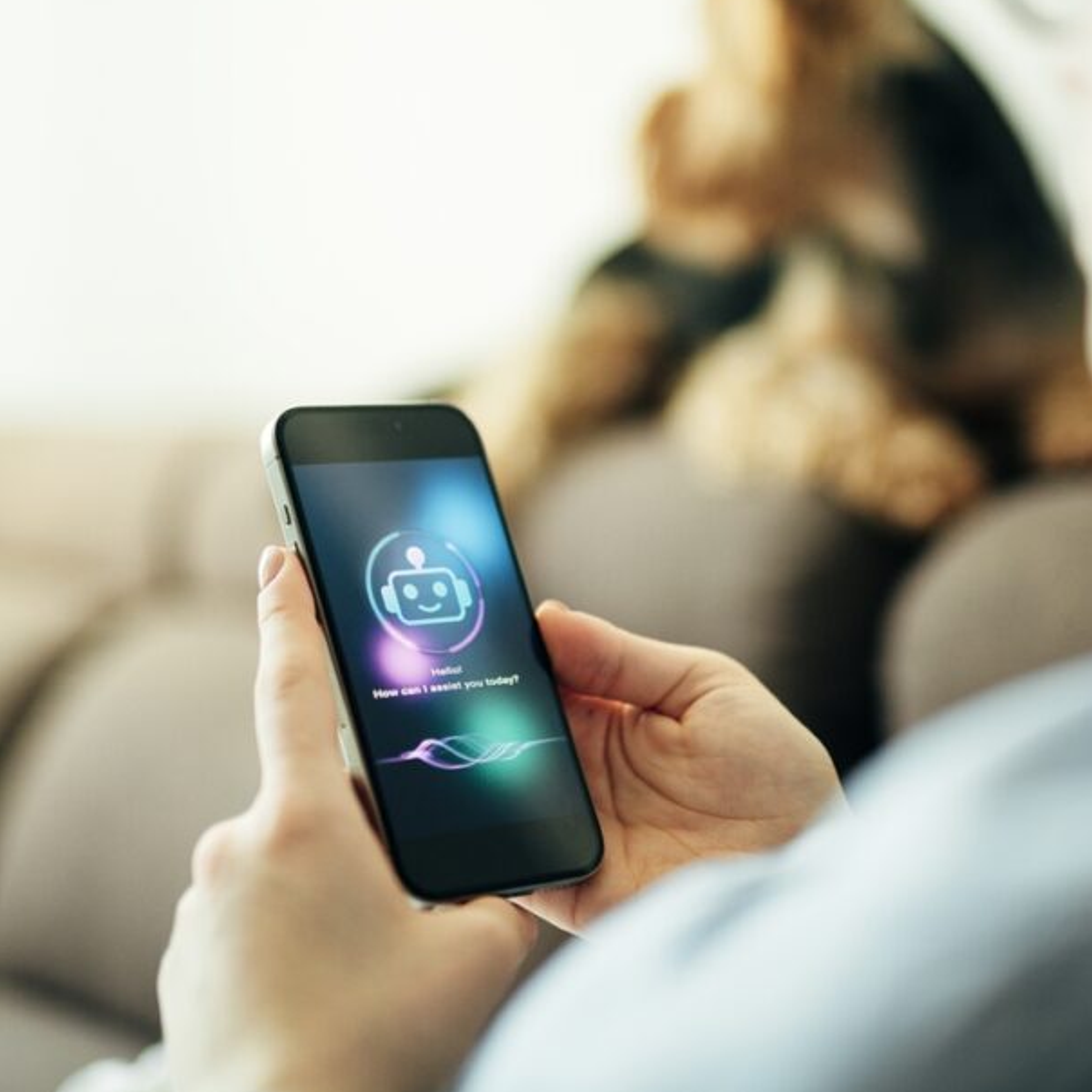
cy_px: 478
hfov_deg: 24.0
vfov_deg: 24.0
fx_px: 2570
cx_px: 633
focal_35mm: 72
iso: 320
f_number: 1.4
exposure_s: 1/200
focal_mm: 50
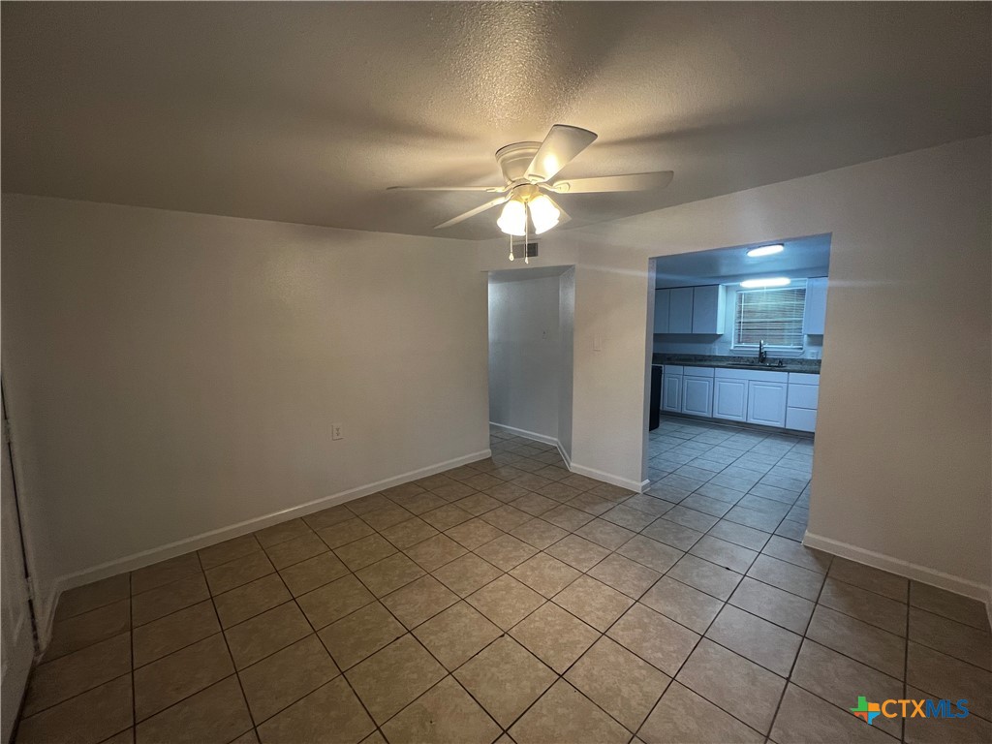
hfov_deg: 106.2
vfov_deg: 89.9
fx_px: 373
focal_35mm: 13
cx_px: 496
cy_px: 372
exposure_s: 1/60
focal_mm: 1.57
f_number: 1.8
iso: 160
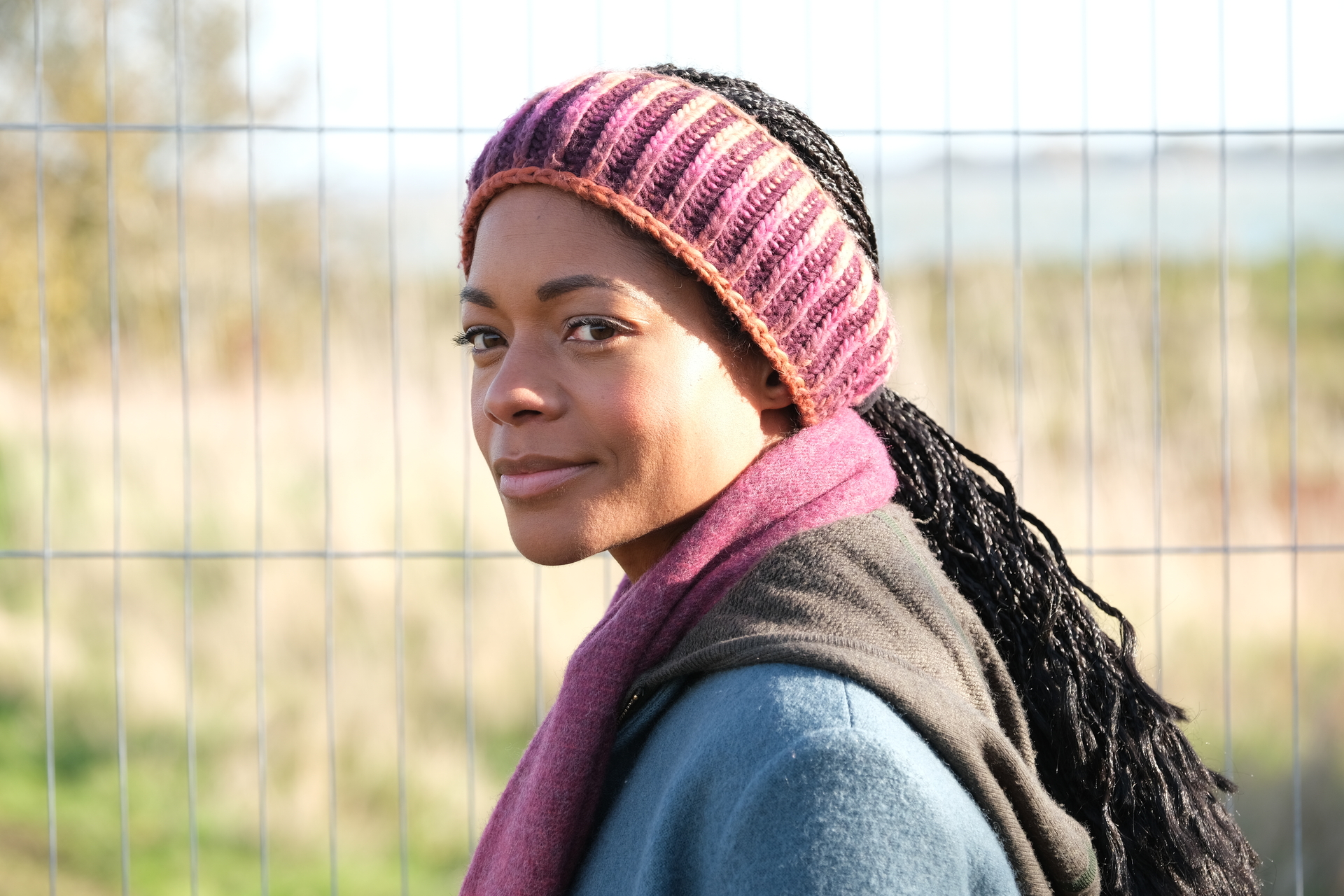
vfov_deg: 8.6
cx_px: 672
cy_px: 448
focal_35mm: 159
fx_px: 5936
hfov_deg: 12.9
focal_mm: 106
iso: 160
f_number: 5
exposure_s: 1/125
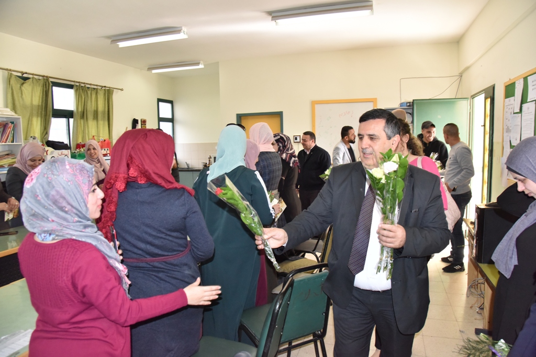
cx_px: 268
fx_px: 357
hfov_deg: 73.7
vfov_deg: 53.1
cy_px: 178
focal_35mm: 24
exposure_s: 1/250
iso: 2500
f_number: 6.3
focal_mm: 24
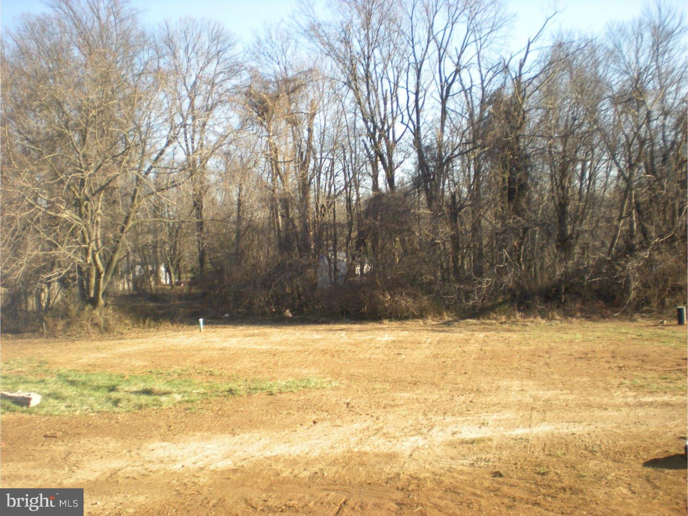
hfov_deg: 49.0
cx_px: 344
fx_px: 755
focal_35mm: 38
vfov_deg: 37.7
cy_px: 258
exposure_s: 1/304
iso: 89
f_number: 3.1
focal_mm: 6.3
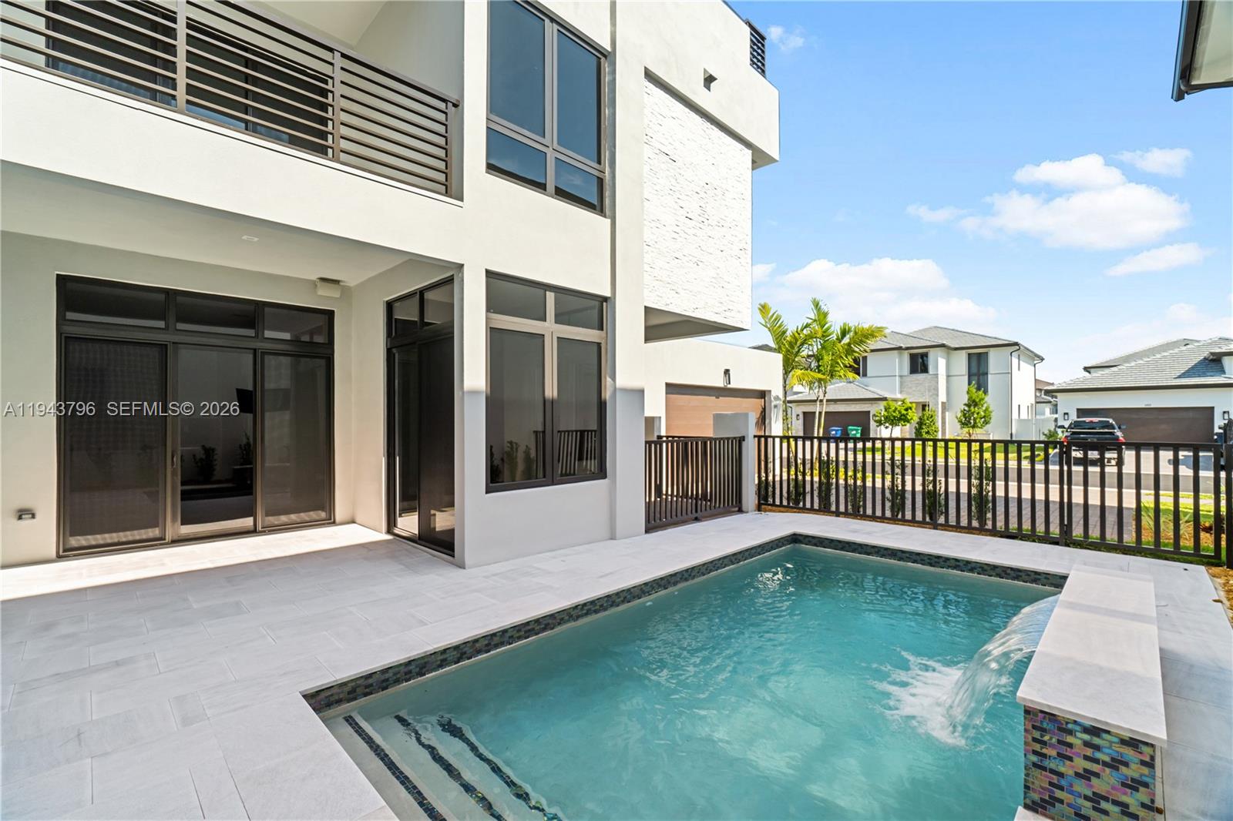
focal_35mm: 15
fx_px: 514
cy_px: 410
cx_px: 616
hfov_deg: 100.4
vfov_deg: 77.3
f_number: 9
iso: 250
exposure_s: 1/80
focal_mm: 10
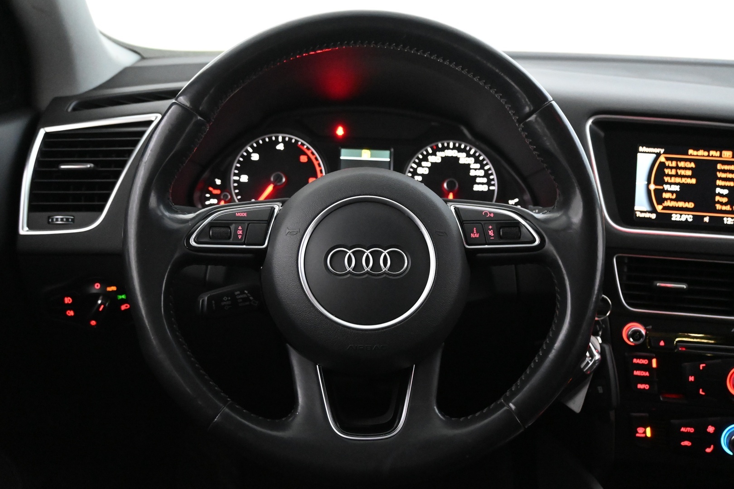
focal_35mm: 34
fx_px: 703
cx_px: 367
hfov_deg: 55.1
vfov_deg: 38.4
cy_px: 244
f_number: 4.2
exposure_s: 1/40
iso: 7200
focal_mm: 23
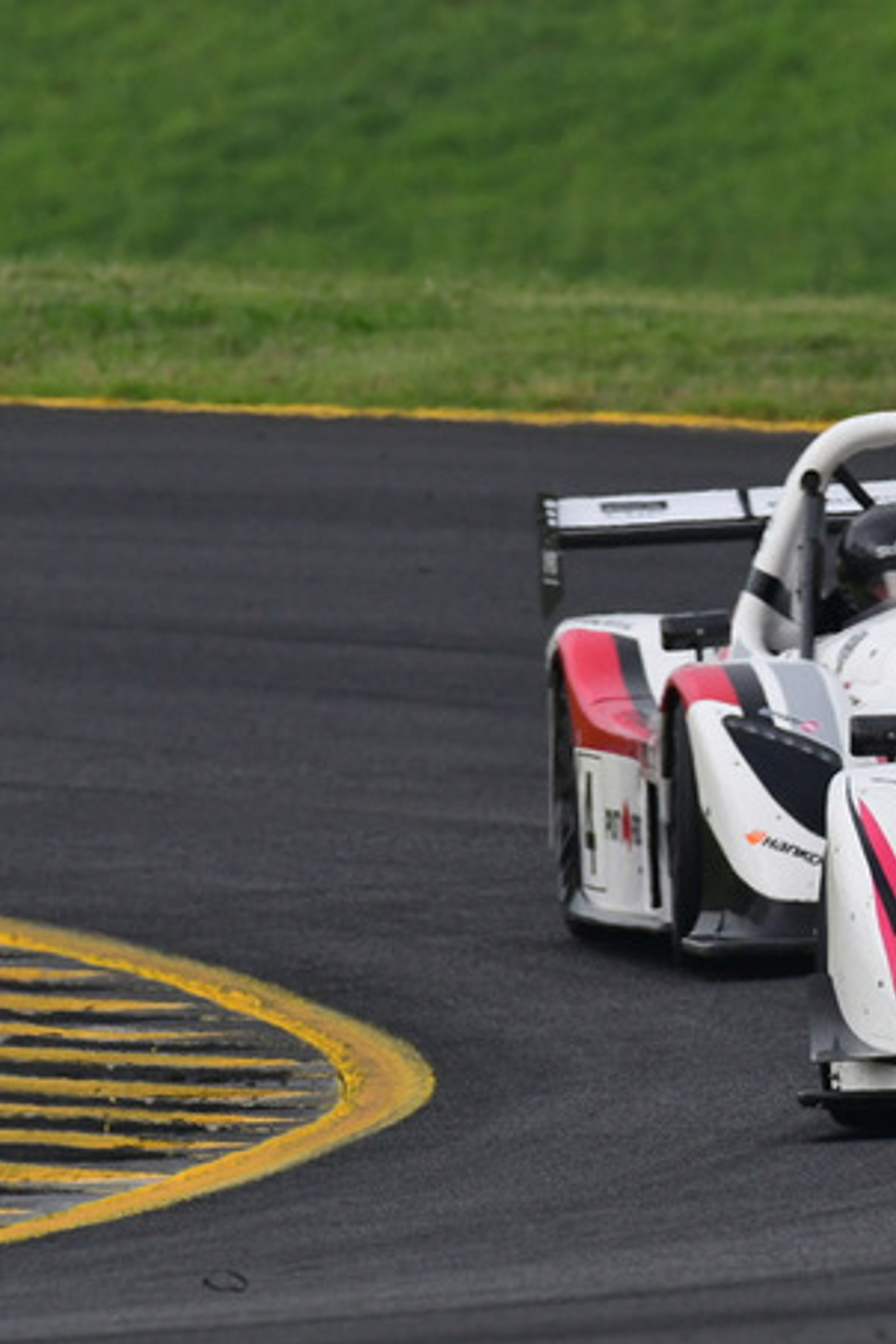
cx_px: 964
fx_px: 49500
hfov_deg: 1.0
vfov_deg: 1.6
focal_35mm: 1326
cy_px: 555
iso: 800
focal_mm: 500
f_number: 10
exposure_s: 1/640
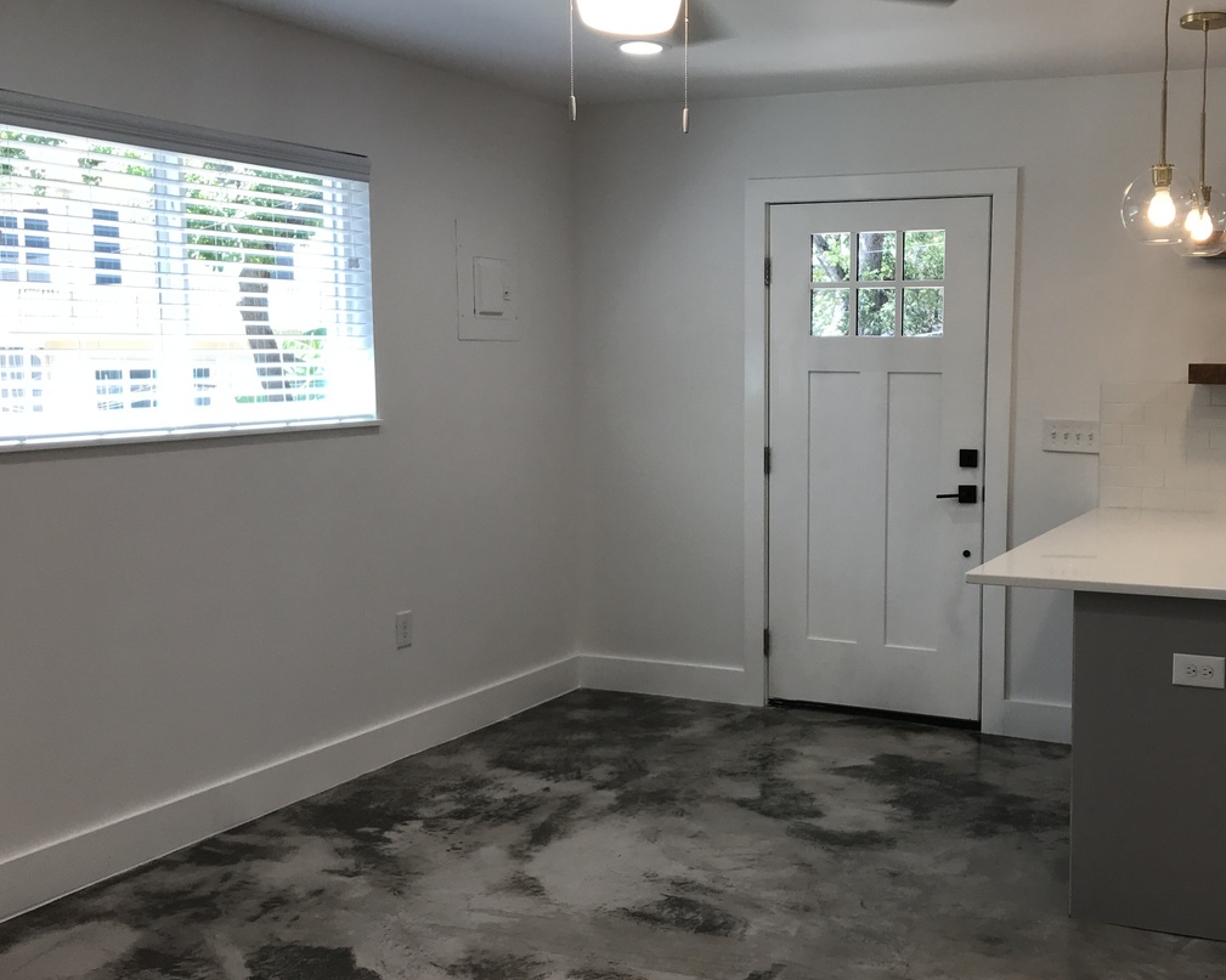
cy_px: 523
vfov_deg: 38.2
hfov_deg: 46.1
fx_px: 1415
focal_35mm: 39
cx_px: 825
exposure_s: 1/120
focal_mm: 3.99
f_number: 1.8
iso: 25
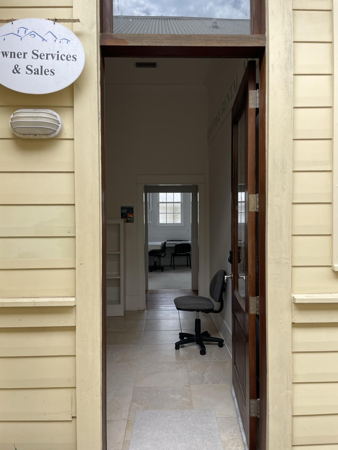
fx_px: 338
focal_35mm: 26
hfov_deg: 53.1
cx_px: 169
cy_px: 225
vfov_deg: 67.3
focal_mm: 4.2
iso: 32
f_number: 1.6
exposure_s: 1/647
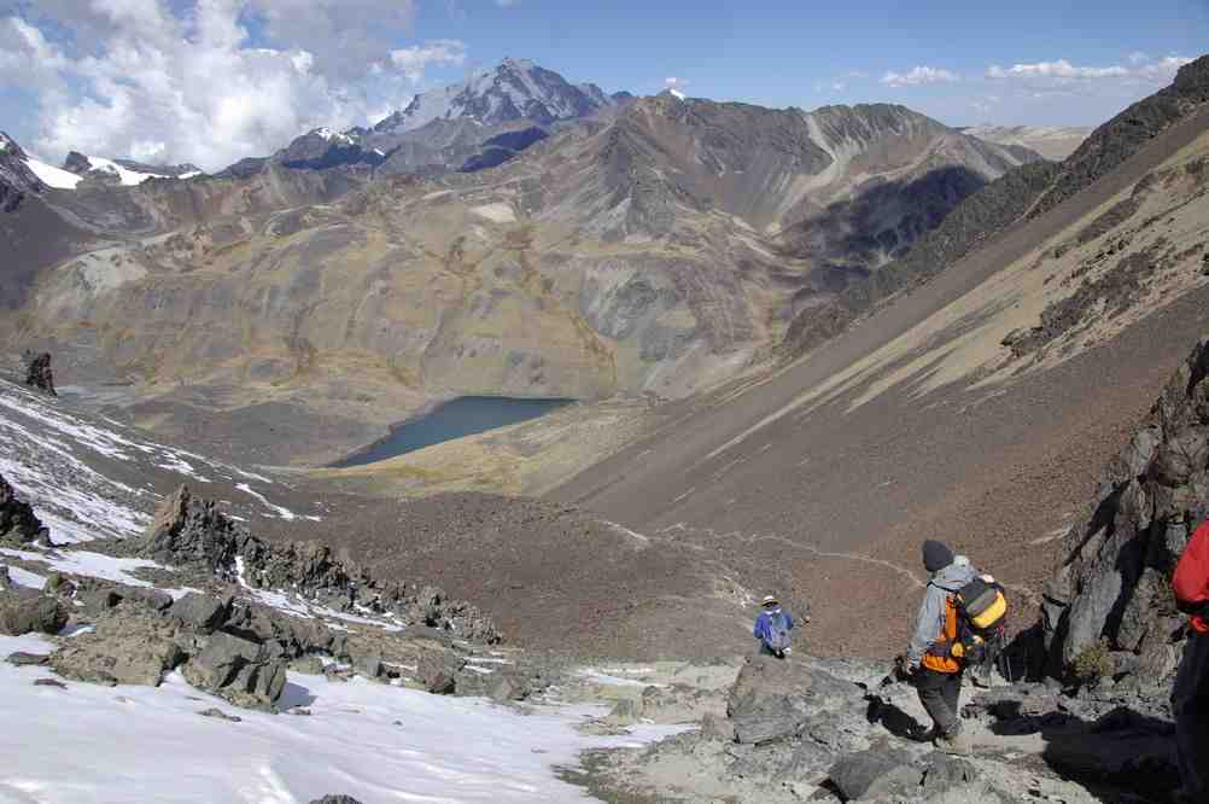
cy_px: 402
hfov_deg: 60.3
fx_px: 1040
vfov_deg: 42.2
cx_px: 604
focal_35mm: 31
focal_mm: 20.6
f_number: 6.7
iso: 100
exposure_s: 1/350
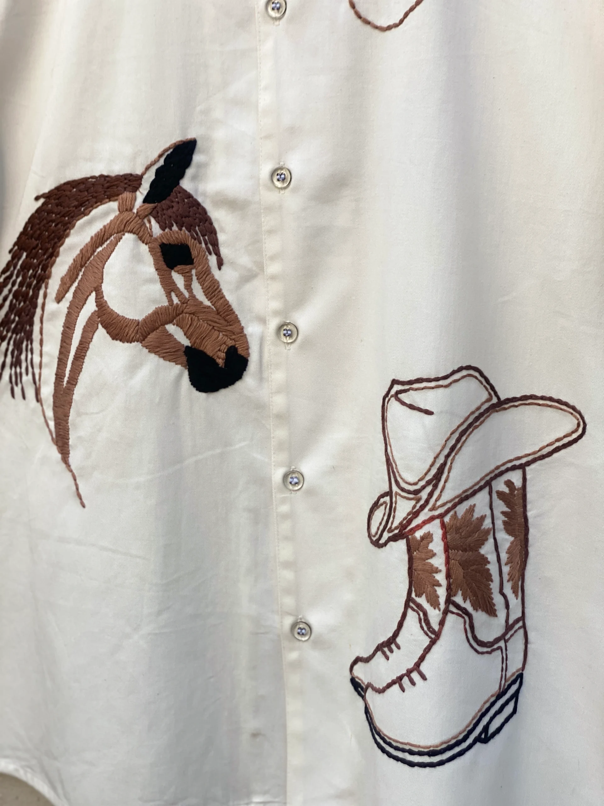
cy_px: 403
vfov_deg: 36.8
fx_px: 1210
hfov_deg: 28.0
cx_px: 302
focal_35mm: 52
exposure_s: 1/214
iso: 20
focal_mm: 6
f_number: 2
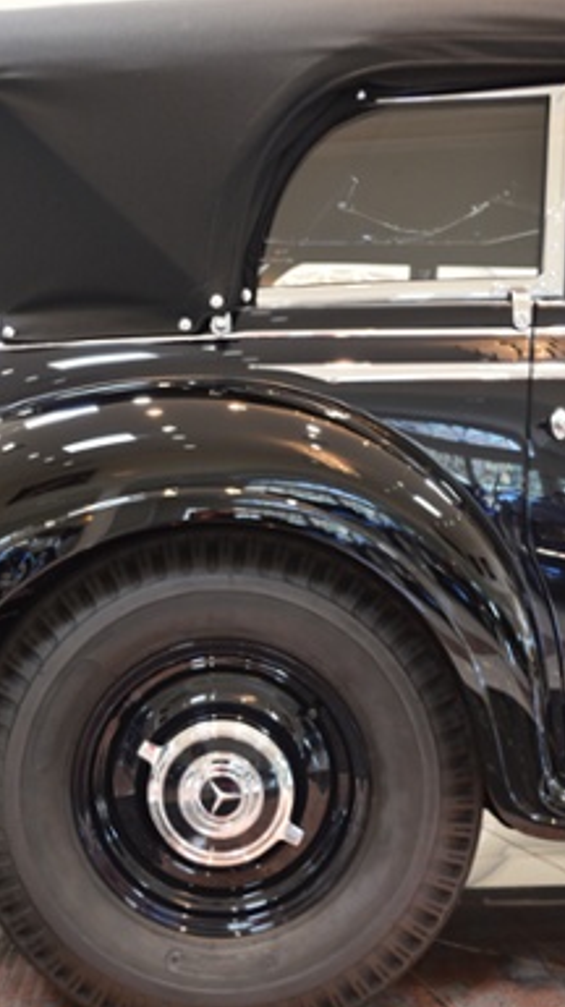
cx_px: 234
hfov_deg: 24.8
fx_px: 1281
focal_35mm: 48
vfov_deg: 42.9
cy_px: 500
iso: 800
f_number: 4.5
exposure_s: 1/20
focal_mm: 28
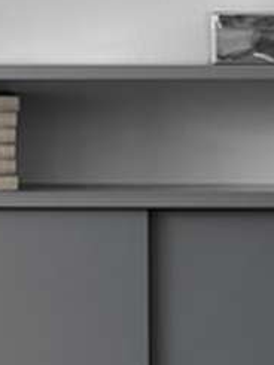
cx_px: -377
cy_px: -210
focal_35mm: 369
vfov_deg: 5.3
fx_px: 3891
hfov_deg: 4.0
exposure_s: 1
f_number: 8
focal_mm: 60
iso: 100
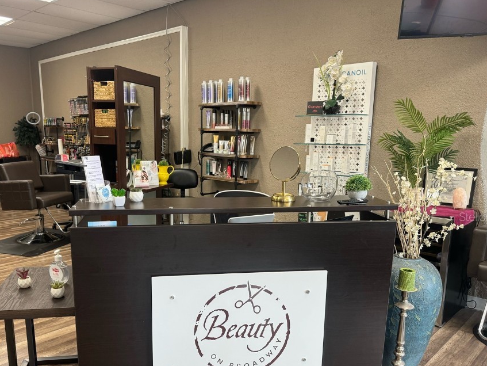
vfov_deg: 48.0
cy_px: 216
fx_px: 408
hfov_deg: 61.5
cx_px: 219
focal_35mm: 29
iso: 125
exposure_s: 1/60
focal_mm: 6.76
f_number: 1.78
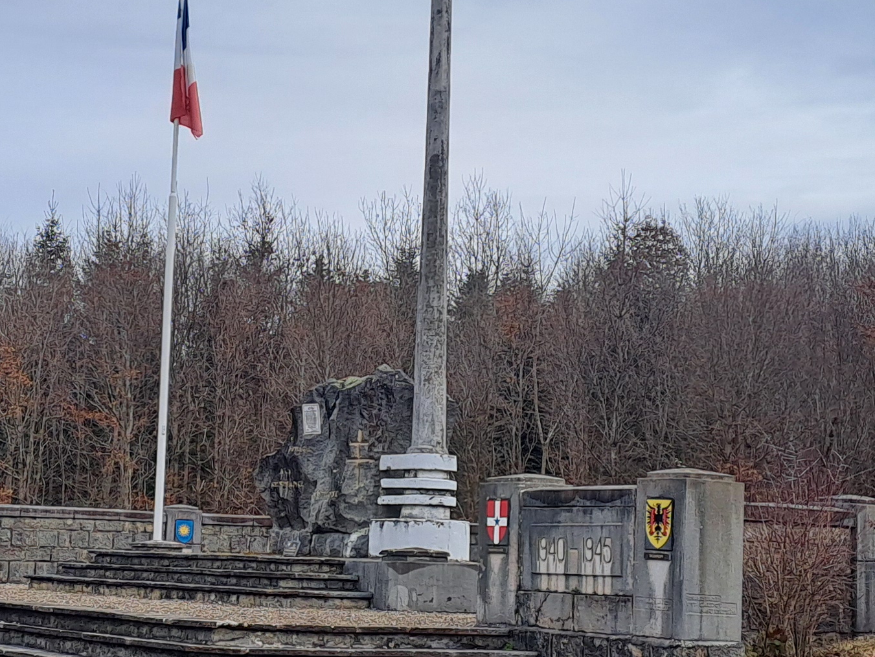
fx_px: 1871
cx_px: 388
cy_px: 354
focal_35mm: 74
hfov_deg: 26.3
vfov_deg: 19.9
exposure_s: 1/956
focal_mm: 4.65
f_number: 1.8
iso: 32
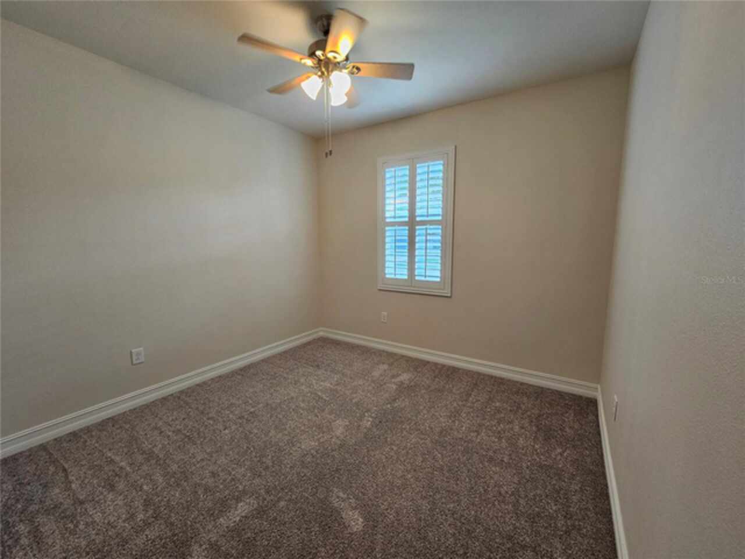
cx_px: 372
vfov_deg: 89.9
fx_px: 280
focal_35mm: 13
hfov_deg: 106.2
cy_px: 280
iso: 125
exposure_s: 1/60
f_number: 2.2
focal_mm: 2.2
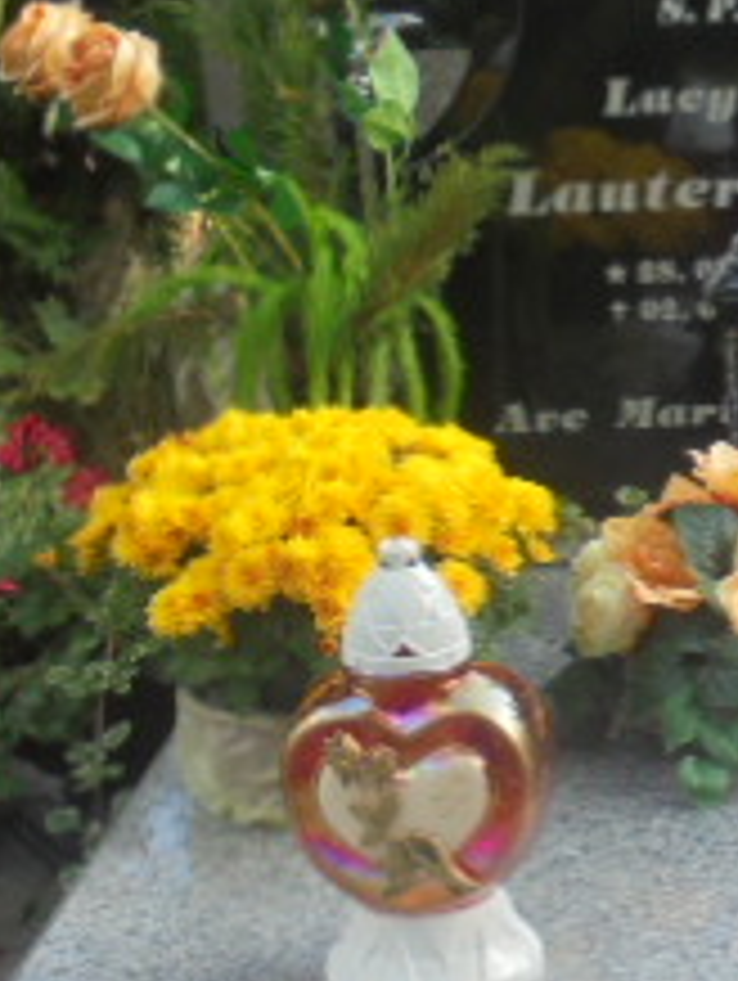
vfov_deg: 15.6
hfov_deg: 11.1
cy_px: 626
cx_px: 1274
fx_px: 3575
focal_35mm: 126
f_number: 4.5
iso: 100
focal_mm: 7.8
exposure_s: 1/60
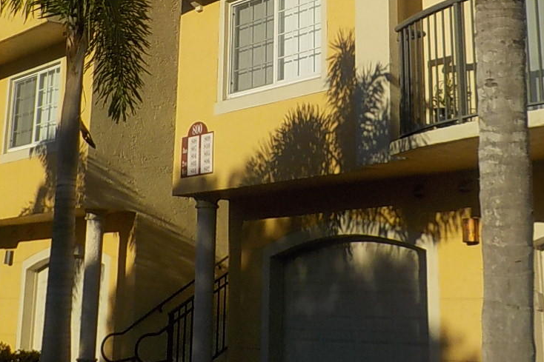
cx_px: 278
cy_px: -17
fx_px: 1027
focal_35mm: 68
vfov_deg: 19.3
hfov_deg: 29.7
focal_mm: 4.1
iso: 125
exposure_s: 1/640
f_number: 6.6
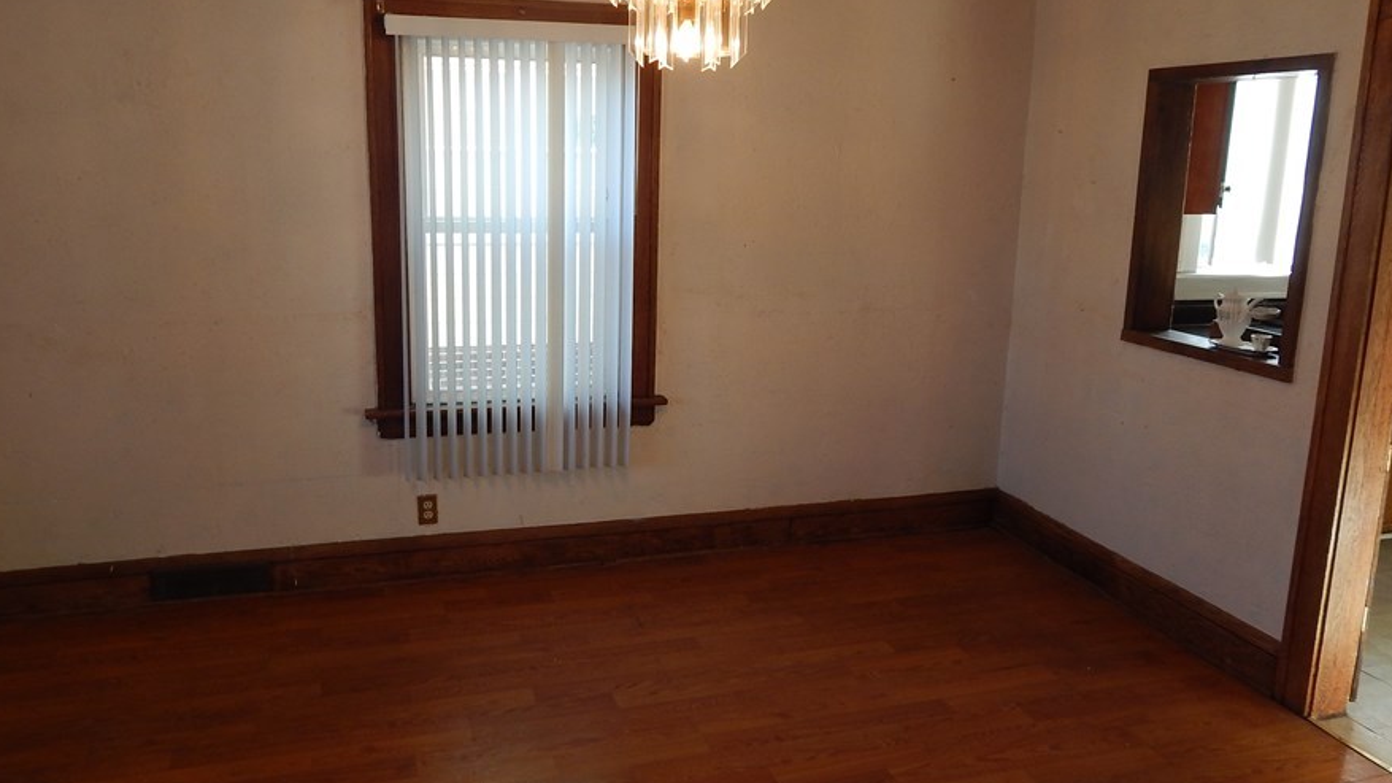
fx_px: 1033
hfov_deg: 67.9
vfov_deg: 41.4
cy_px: 362
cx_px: 667
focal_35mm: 28
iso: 125
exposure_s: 1/50
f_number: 3
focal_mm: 4
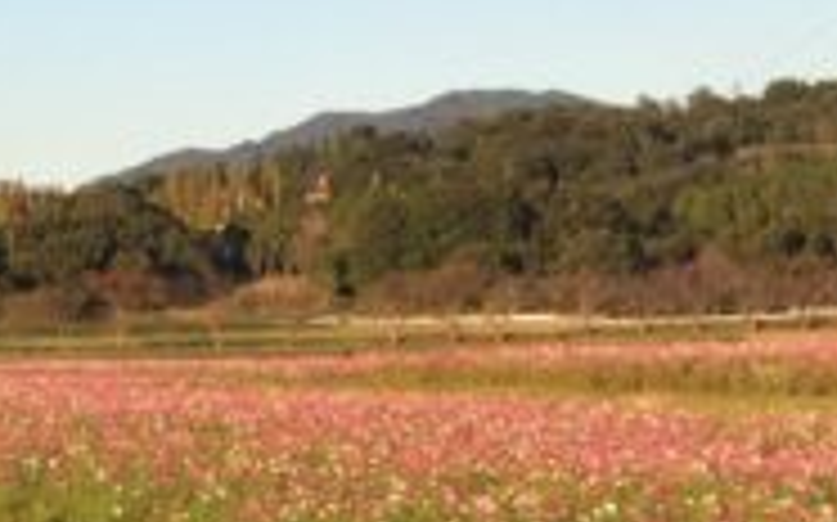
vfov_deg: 9.7
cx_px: -315
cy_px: 756
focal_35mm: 132
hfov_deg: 15.0
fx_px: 3009
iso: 32
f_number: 2.2
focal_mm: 4.15
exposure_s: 1/824
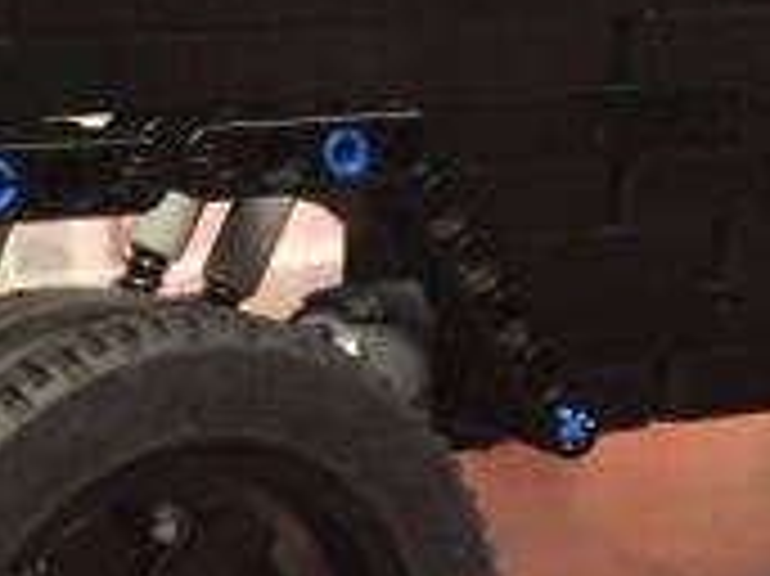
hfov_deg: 14.5
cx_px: 423
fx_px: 3023
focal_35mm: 136
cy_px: 351
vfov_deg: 10.9
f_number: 2.2
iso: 320
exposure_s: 1/15
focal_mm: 4.15
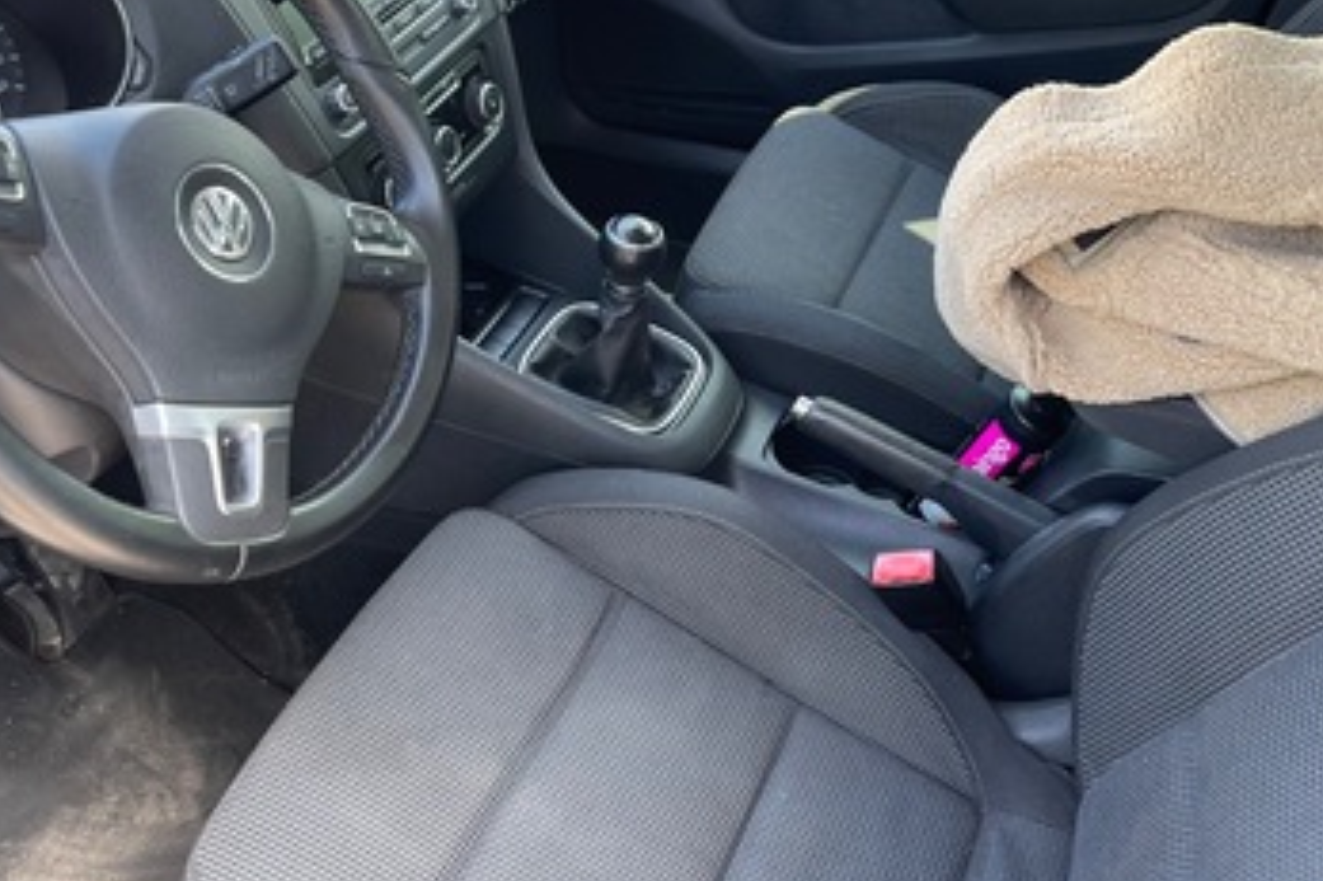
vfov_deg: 47.8
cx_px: 652
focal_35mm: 27
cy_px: 408
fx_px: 992
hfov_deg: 67.4
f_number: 1.6
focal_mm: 5.1
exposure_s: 1/121
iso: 100
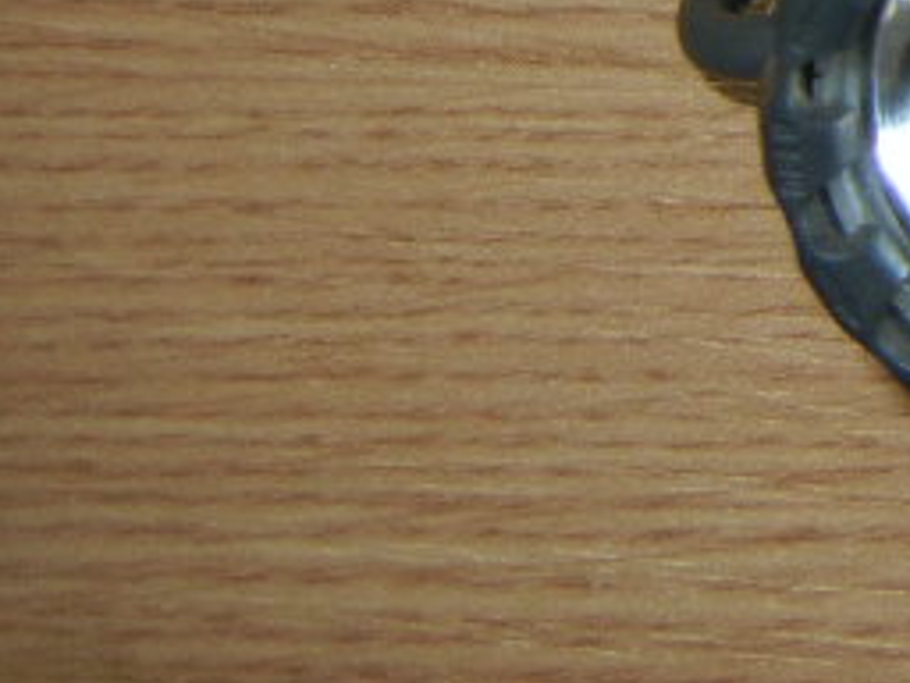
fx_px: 3155
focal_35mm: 120
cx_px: 1752
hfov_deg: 14.1
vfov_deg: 11.4
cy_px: -576
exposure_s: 1/30
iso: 200
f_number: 3.5
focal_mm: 5.4
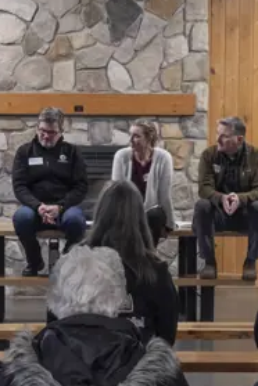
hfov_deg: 11.8
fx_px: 1236
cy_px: 188
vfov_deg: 17.8
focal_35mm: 115
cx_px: -7
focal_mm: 9
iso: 500
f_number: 2.8
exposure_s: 1/40
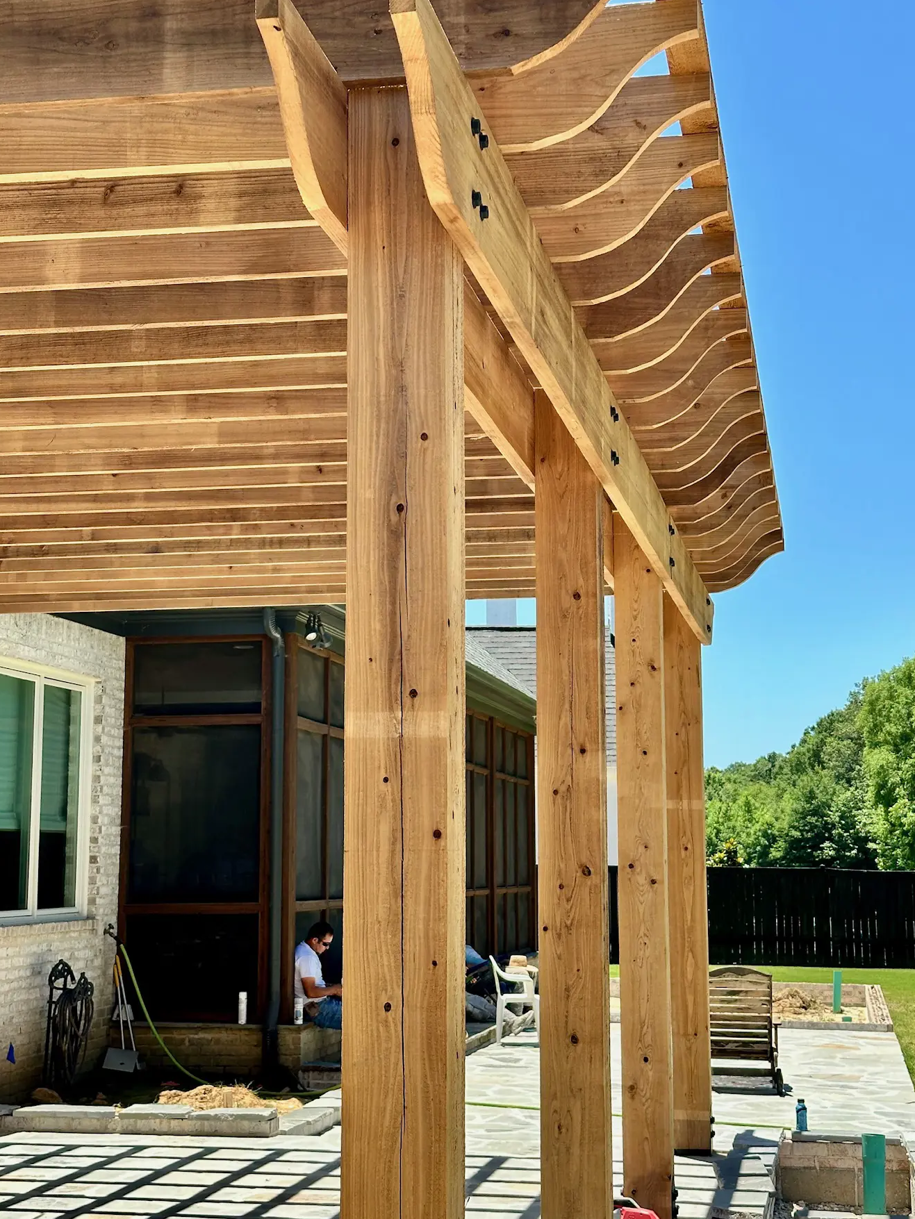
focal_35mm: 56
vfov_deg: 34.3
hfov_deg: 26.1
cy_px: 577
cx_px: 483
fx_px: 1973
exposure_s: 1/1848
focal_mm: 6.86
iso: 64
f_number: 1.78
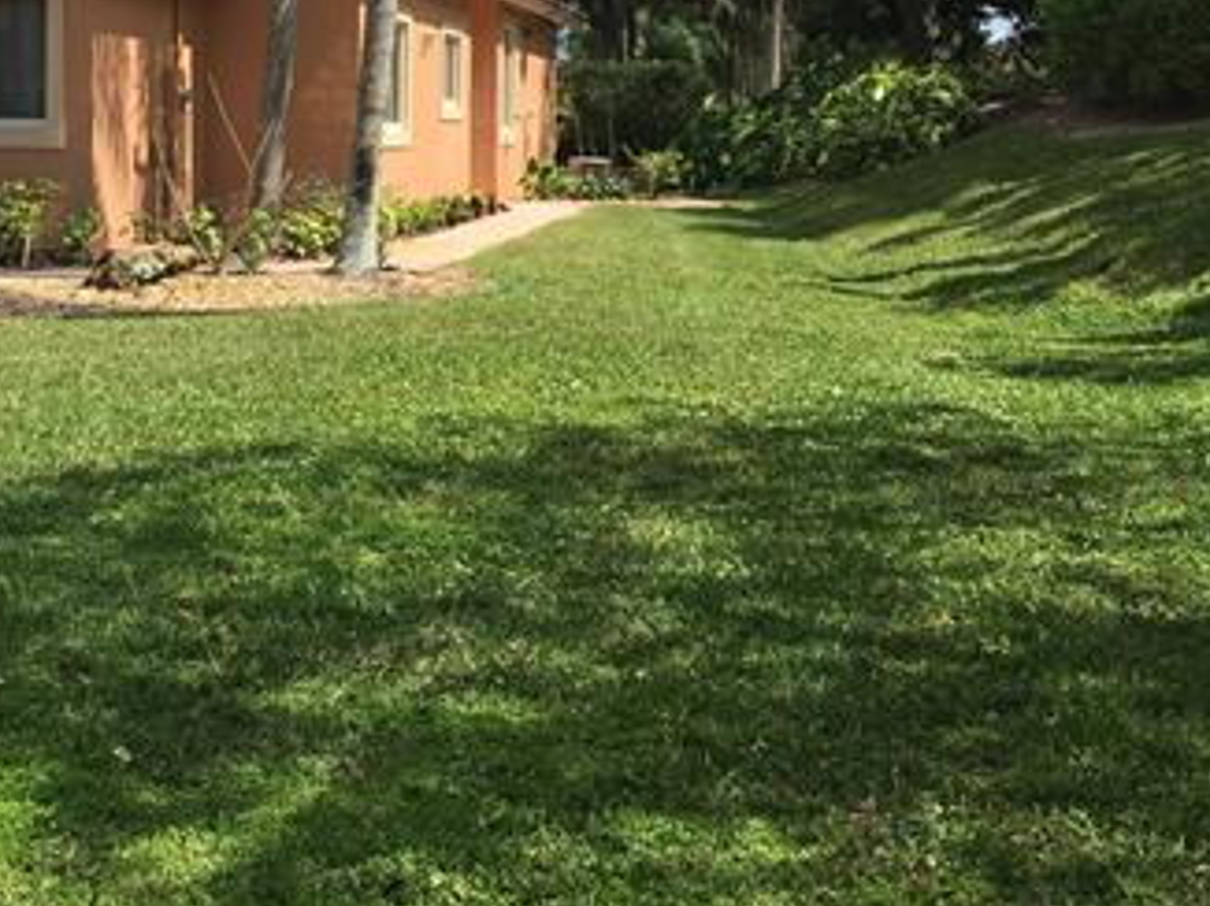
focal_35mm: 57
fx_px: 1991
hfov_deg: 33.5
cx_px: 416
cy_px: 208
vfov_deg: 25.3
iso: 25
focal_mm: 4.15
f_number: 2.2
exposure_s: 1/1282
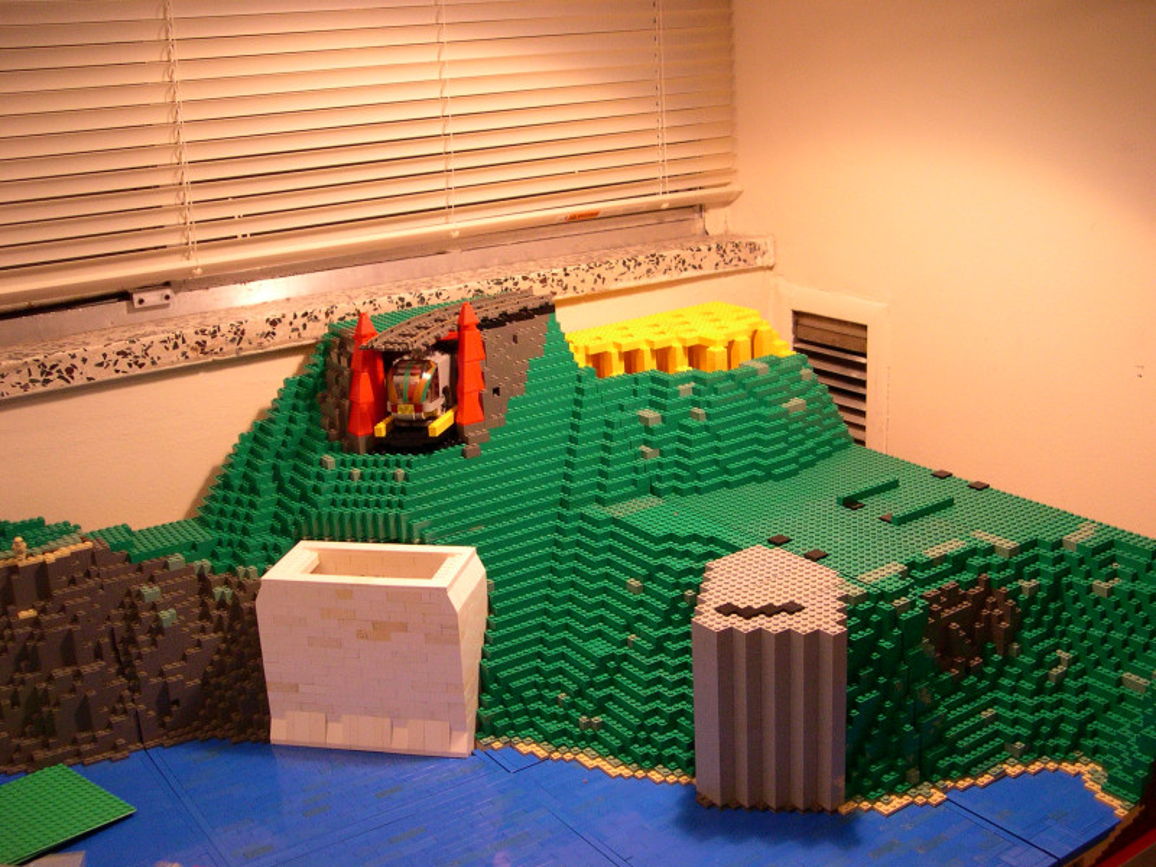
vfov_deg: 37.7
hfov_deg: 49.0
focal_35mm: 38
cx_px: 578
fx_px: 1269
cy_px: 434
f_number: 2.8
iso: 400
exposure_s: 1/29.4
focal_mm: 8
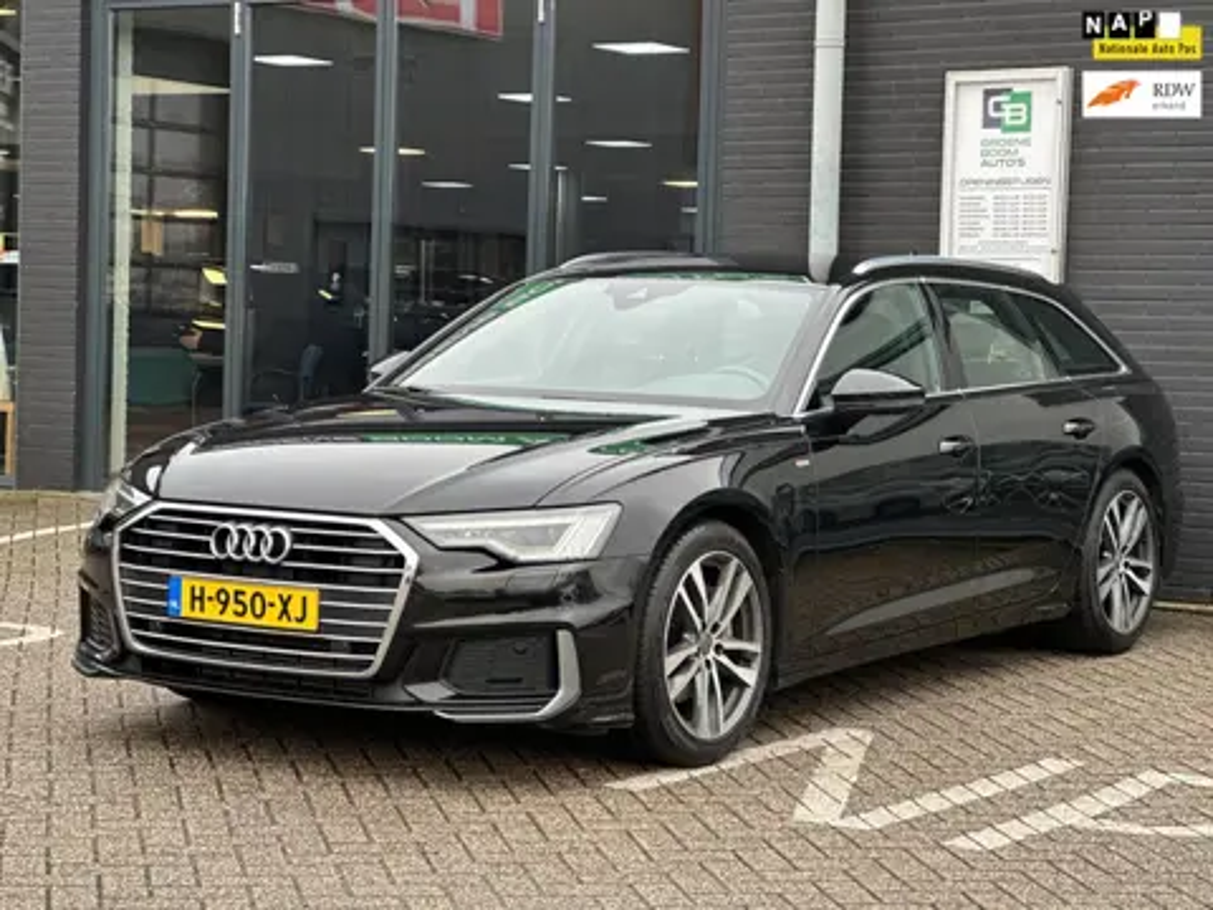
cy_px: 455
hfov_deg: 25.3
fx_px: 2698
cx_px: 606
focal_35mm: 77
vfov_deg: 19.1
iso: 160
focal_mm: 9
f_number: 2.8
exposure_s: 1/121
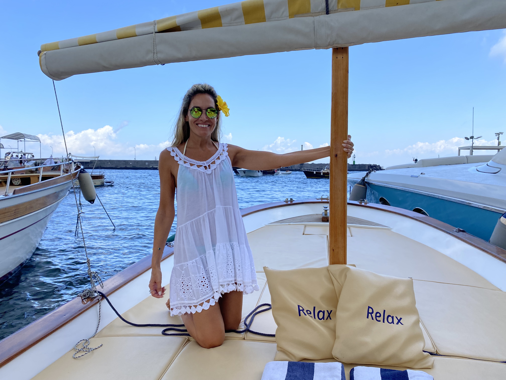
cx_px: 253
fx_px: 380
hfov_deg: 67.3
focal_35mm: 26
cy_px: 190
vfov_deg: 53.1
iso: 32
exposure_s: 1/1808
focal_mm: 4.25
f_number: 1.8
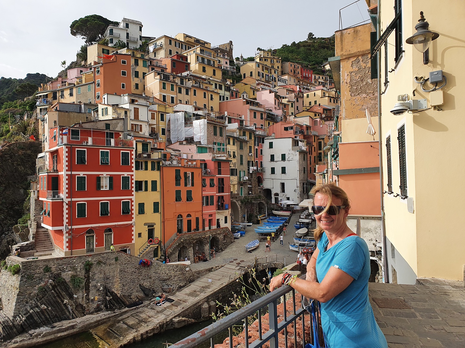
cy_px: 174
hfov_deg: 67.3
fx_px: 349
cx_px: 232
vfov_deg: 53.1
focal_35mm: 26
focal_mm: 4.32
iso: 50
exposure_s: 1/1236
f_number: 2.4
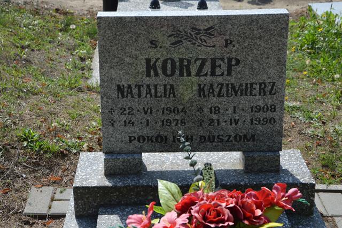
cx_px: 171
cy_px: 114
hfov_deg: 28.1
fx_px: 684
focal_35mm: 72
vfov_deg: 18.9
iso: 100
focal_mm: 48
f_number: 7.1
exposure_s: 1/200
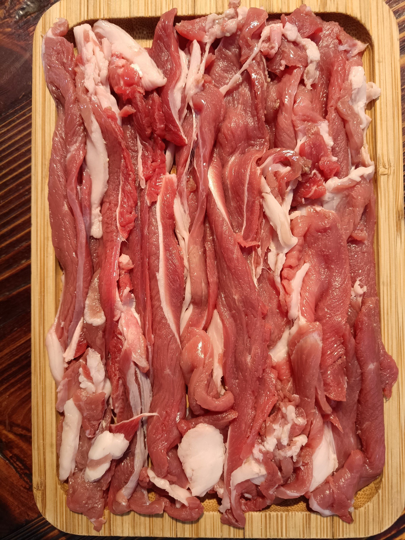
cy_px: 270
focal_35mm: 22
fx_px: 343
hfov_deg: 61.1
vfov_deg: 76.4
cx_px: 202
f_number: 1.8
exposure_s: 1/50.3
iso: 331
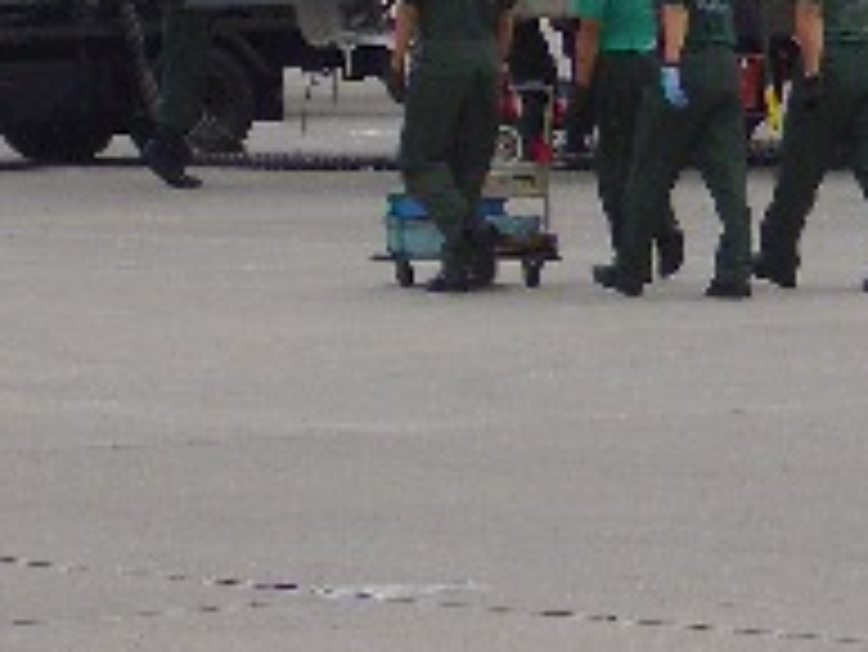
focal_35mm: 348
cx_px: 877
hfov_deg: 5.7
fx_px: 8732
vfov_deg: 4.3
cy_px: -270
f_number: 4.8
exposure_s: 1/125
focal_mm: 17.4
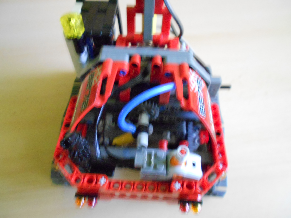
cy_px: 109
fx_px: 219
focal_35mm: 26
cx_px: 146
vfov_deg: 53.1
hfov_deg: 67.3
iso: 800
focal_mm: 4.6
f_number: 3.2
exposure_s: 1/5
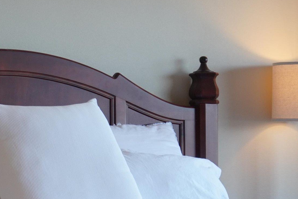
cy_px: 174
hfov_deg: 14.2
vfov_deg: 9.4
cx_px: 144
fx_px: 1200
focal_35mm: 145
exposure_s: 1/125
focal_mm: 35
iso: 400
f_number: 4
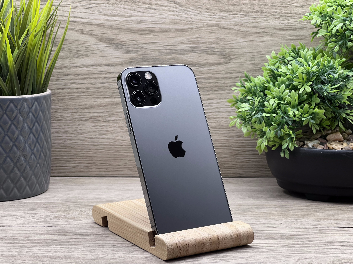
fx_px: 785
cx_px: 176
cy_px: 132
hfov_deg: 25.3
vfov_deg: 19.1
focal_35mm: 77
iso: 100
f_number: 2.8
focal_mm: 9
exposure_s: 1/100
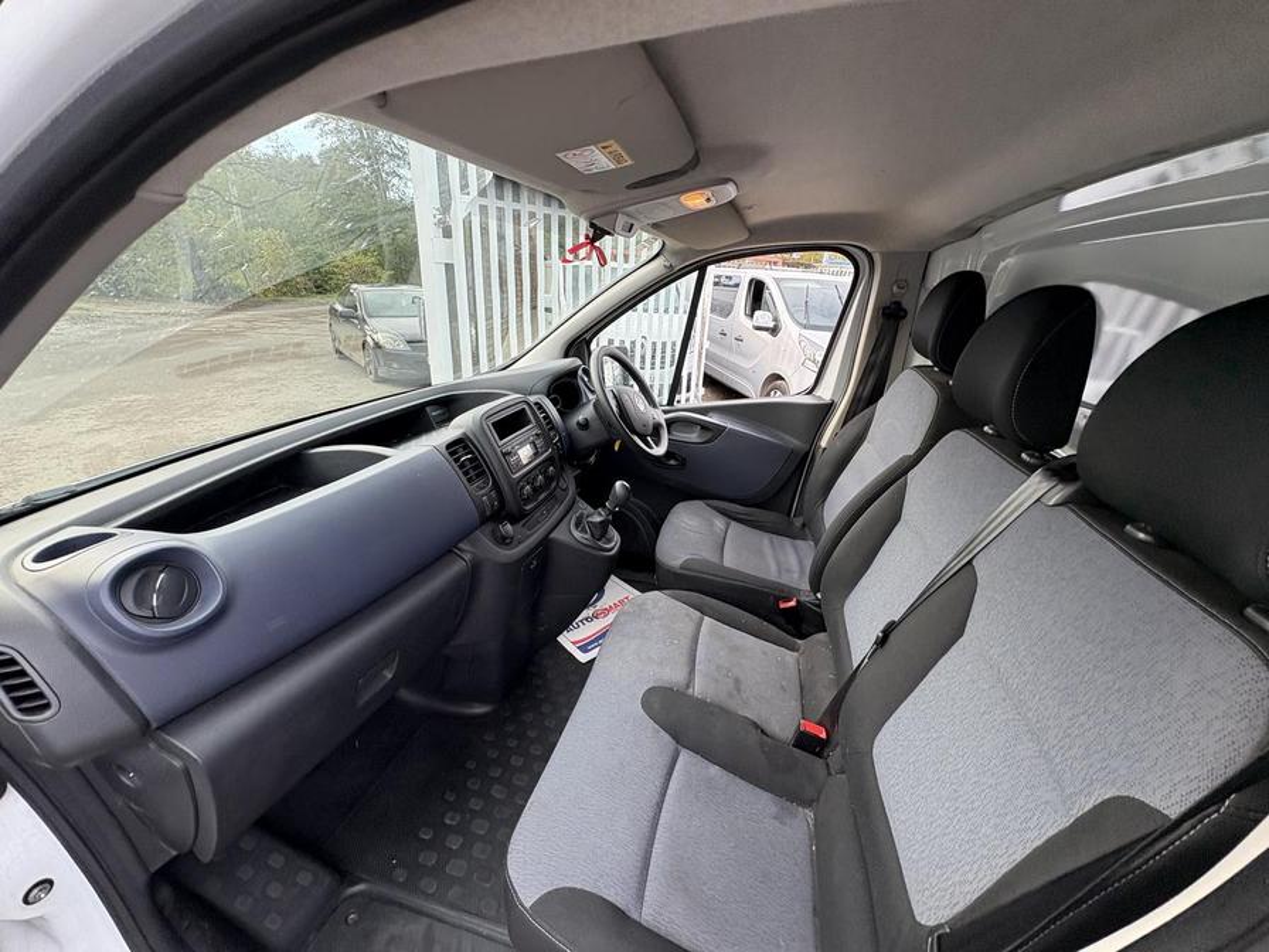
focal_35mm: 14
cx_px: 634
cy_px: 476
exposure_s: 1/137
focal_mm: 2.22
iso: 64
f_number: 2.2
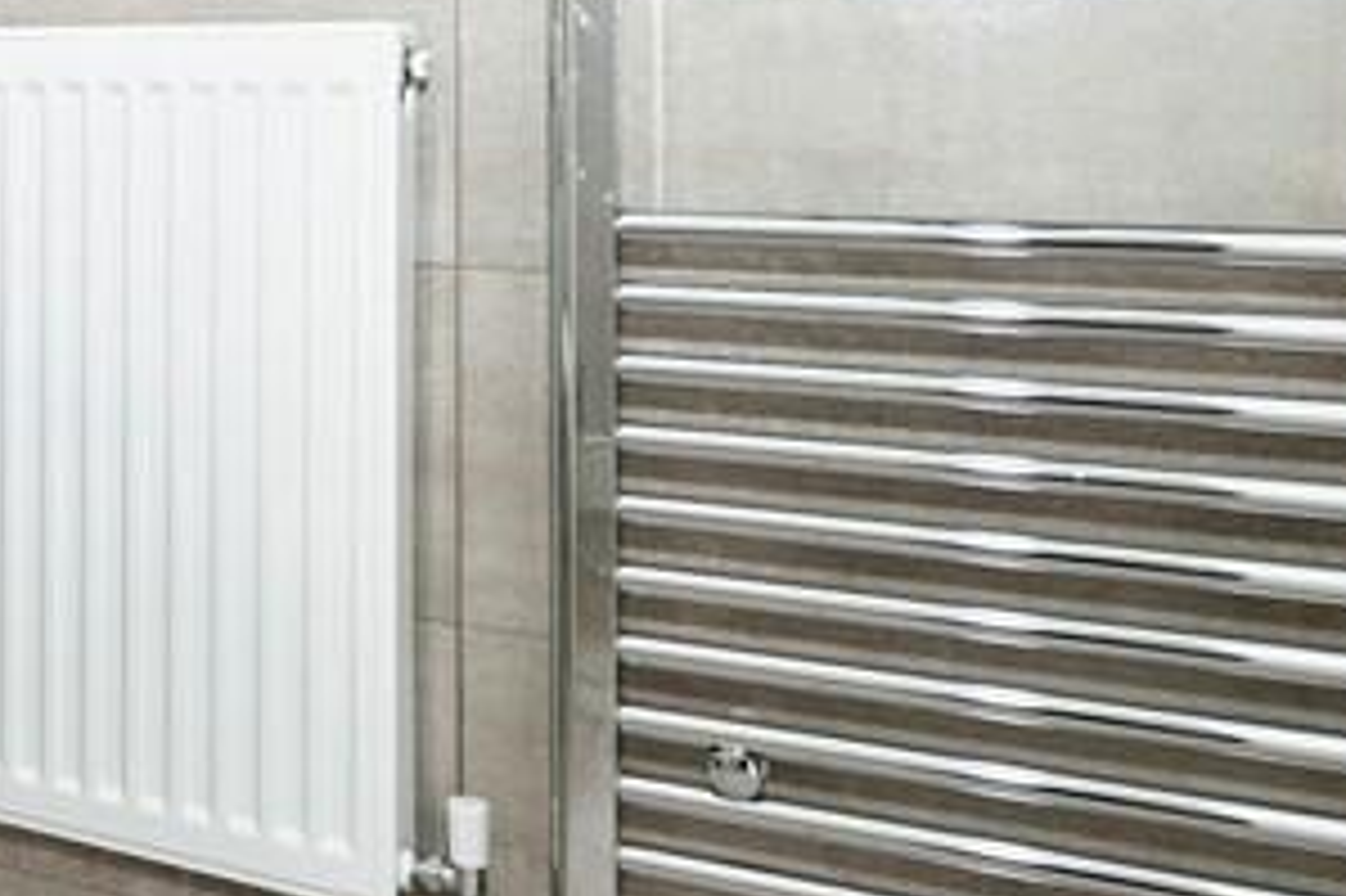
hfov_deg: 34.8
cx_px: -171
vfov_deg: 26.7
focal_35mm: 48
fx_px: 1794
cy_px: 29
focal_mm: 14
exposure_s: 1/60
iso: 450
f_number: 4
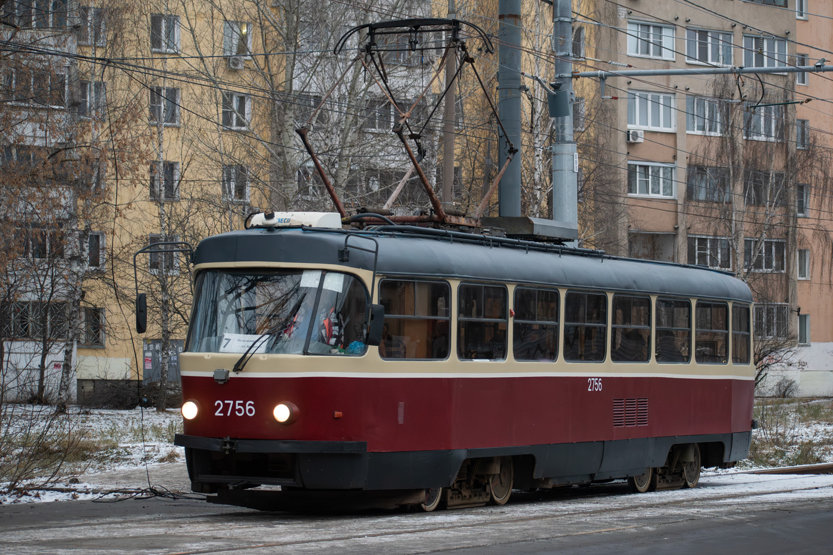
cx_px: 416
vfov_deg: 13.0
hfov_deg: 19.5
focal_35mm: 105
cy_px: 278
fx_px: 2429
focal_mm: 70
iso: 1600
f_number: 4.5
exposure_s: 1/500
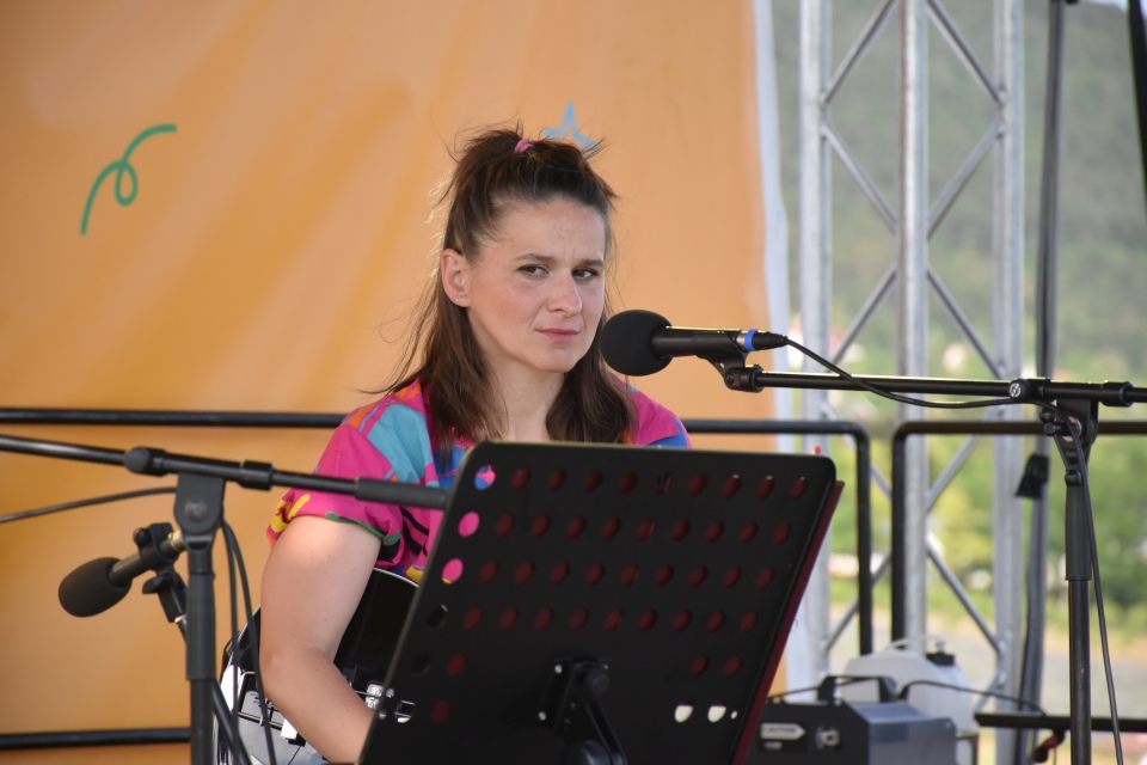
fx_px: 6690
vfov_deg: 6.5
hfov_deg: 9.8
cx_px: 574
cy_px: 382
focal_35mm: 210
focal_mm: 140
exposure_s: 1/800
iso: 800
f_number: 5.6
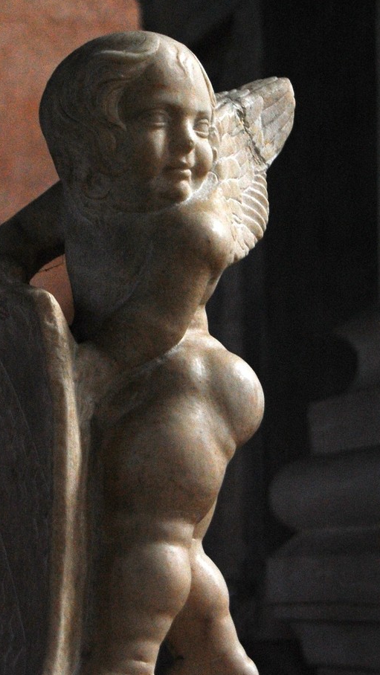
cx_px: 171
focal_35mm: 104
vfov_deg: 20.6
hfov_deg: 11.6
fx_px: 1862
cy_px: 328
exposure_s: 1/200
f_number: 5.6
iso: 800
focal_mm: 50
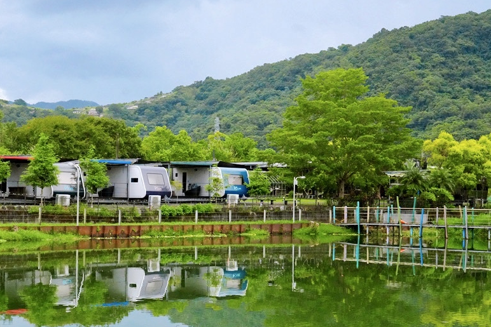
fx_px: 887
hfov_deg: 30.8
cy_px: 194
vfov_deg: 20.9
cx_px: 185
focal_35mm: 65
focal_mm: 49
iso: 6400
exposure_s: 1/2000
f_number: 8
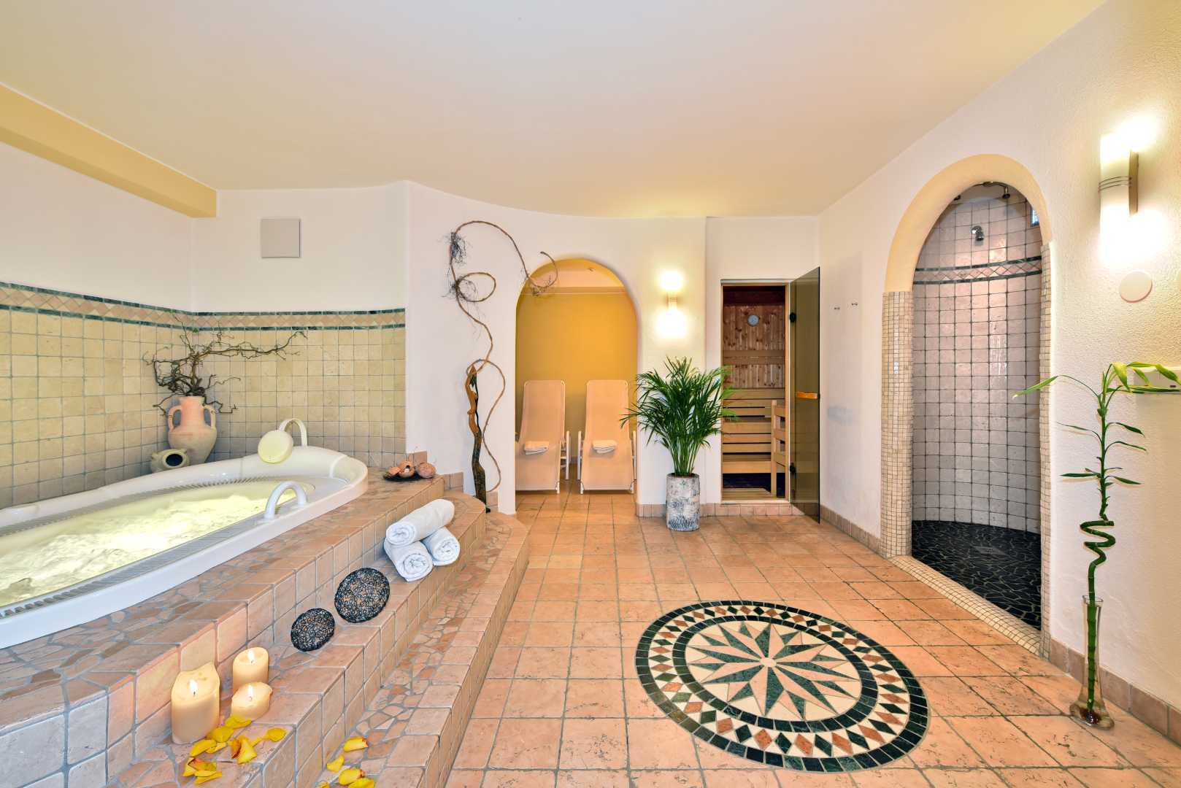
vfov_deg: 81.3
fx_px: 459
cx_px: 590
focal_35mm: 14
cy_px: 394
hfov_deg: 104.2
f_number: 9
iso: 320
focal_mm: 14
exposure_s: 1/4
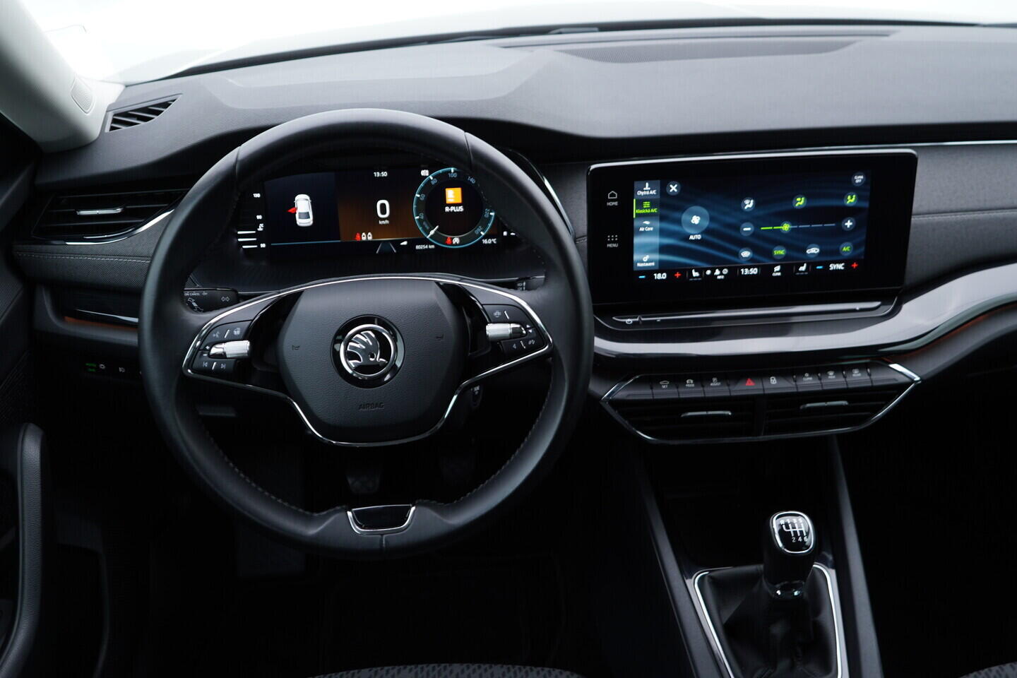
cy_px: 339
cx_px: 508
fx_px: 1017
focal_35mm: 36
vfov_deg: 36.9
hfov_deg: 53.1
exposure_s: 1/40
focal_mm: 24
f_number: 2.8
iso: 200
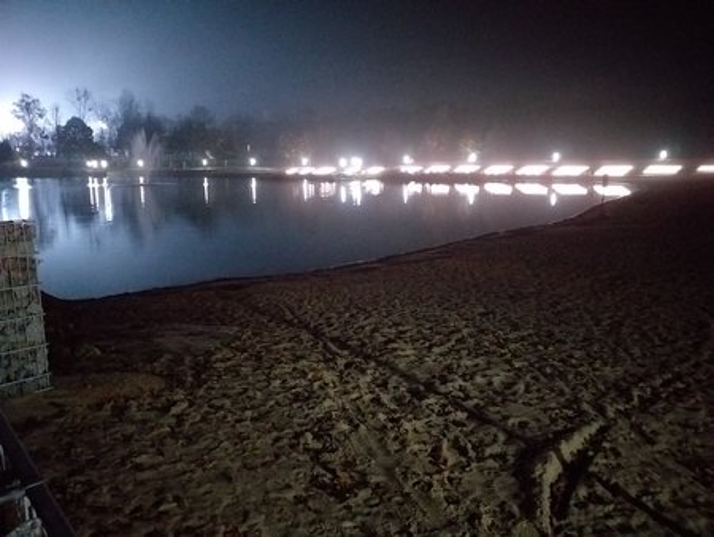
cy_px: 268
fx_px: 557
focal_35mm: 27
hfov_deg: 65.3
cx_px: 357
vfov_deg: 51.4
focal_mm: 3.6
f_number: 1.9
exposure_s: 1/10
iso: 1600
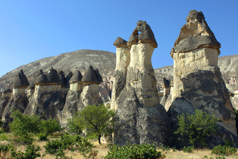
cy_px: 80
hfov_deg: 46.4
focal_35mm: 42
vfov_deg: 31.8
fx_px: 277
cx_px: 119
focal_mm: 28
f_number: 9
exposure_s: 1/320
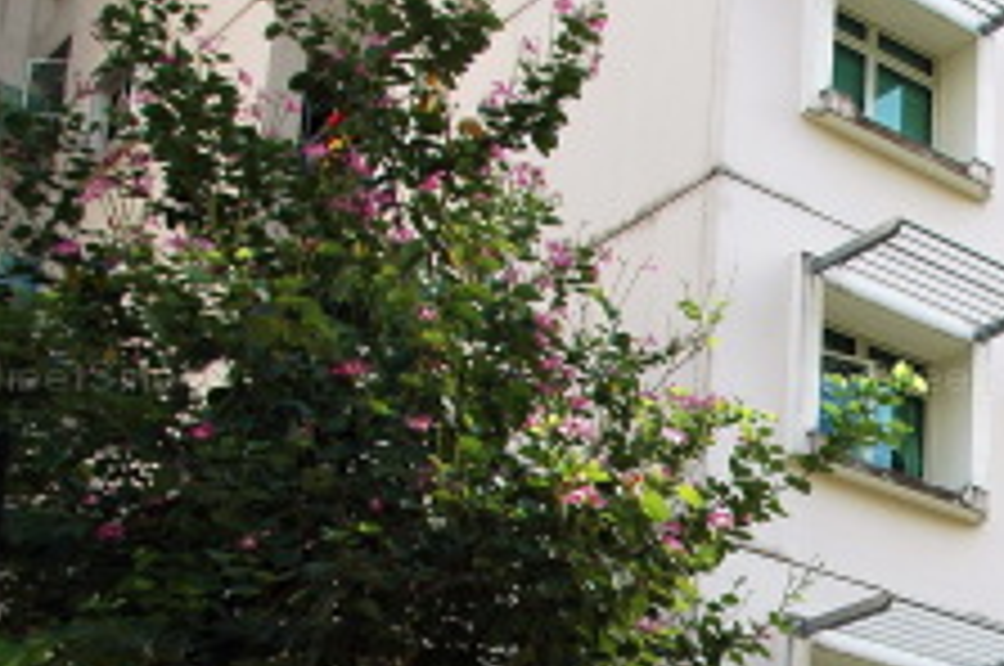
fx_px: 2061
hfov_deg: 25.1
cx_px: 1153
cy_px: 727
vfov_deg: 17.7
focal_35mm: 74
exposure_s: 1/400
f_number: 5.6
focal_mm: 20
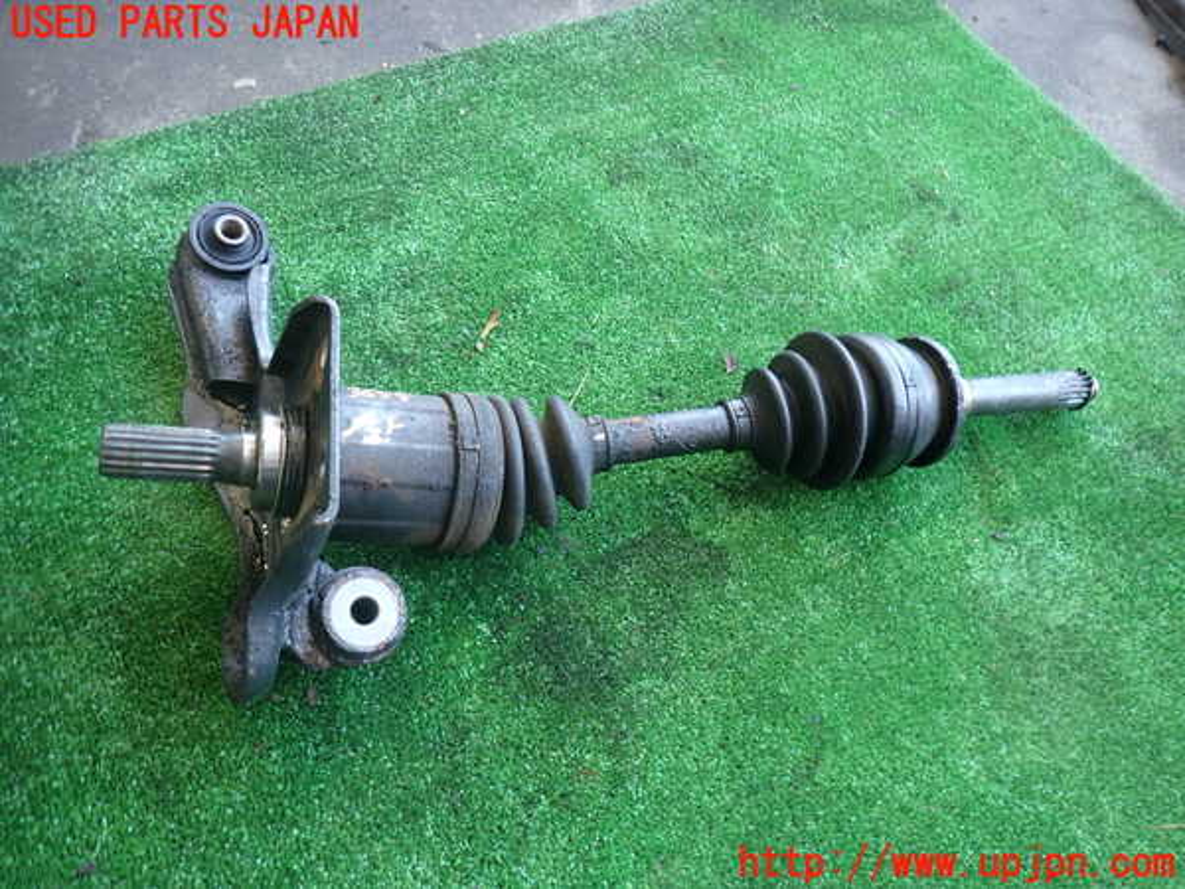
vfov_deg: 54.9
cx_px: 592
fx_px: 856
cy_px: 444
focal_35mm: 25
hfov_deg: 69.4
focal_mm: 4.5
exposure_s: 1/50
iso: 200
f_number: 2
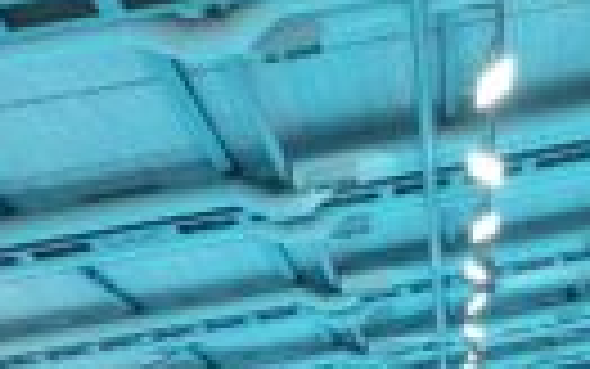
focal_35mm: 81
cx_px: 495
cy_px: 666
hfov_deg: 25.0
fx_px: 1303
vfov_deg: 14.2
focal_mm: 5.23
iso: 250
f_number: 1.8
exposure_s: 1/60
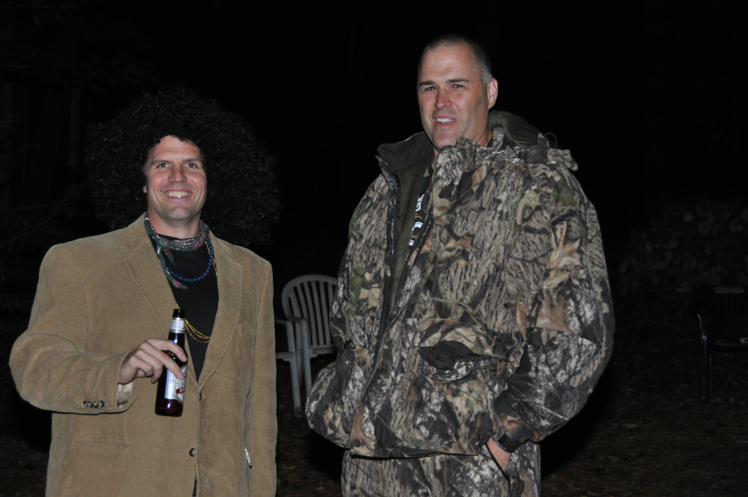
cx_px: 374
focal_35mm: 82
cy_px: 248
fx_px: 1712
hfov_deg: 24.6
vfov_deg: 16.5
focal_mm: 55
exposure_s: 1/60
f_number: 4.8
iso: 800
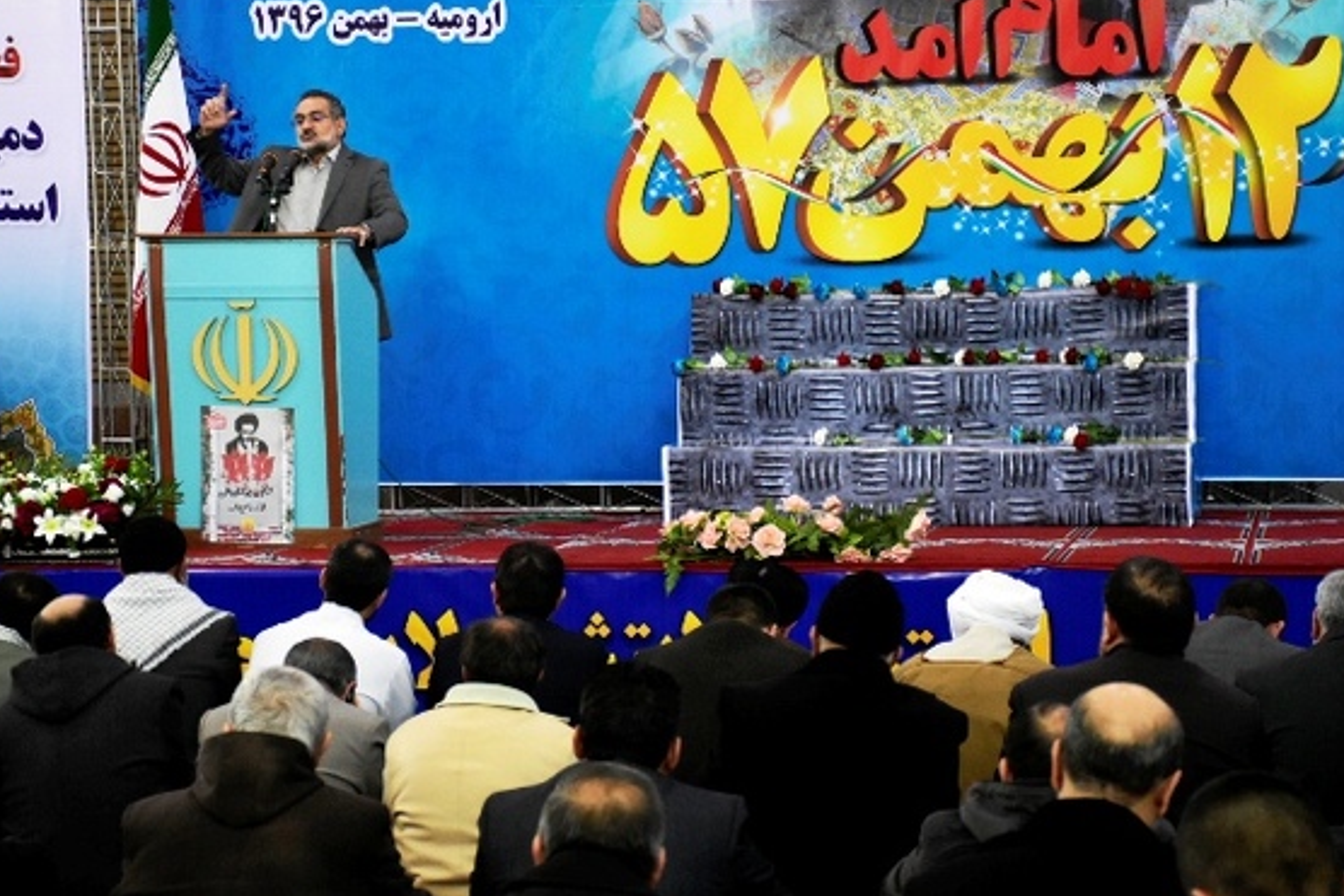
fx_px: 3249
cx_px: 636
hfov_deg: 23.4
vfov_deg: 15.7
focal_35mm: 87
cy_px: 437
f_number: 4.8
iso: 3200
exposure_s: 1/160
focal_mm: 52
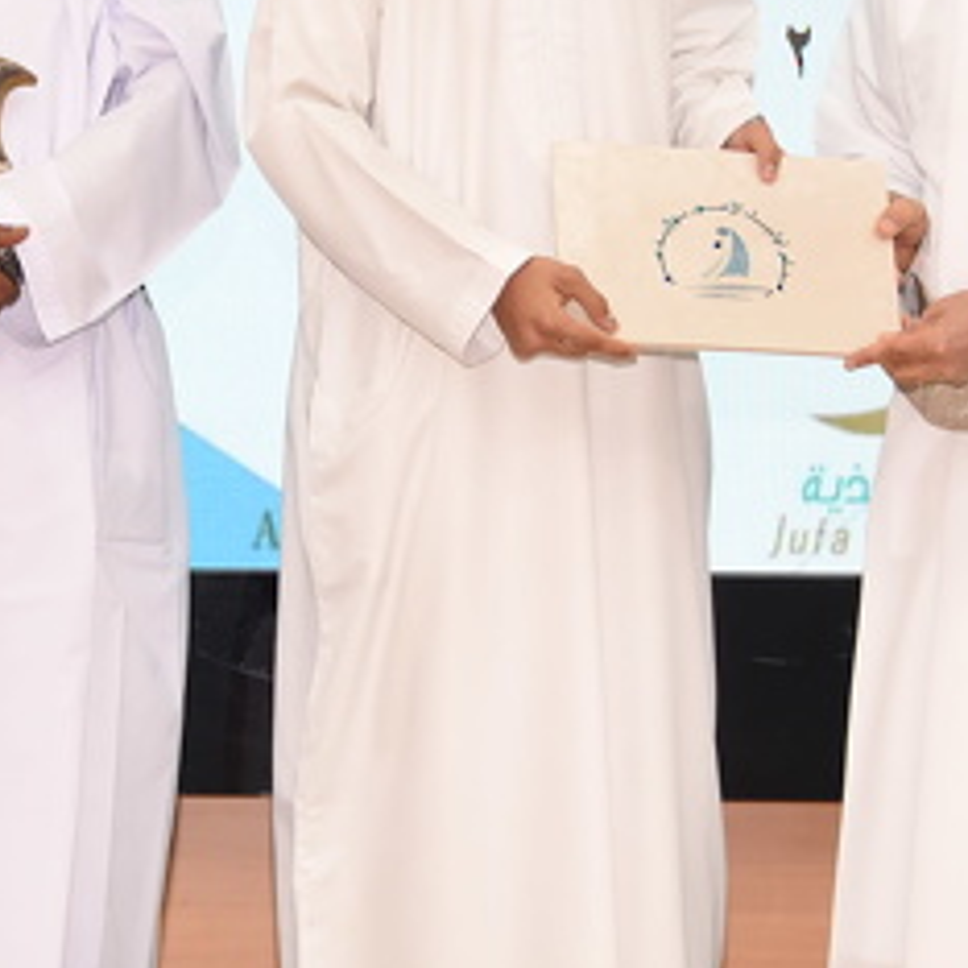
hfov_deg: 8.4
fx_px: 6612
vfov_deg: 8.4
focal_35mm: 209
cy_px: 343
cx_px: 356
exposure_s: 1/100
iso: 1000
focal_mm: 72
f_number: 5
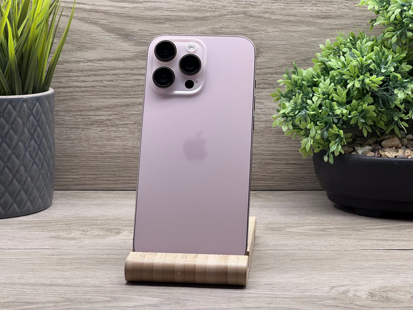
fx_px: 919
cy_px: 155
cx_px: 206
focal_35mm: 77
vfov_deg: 19.1
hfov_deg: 25.3
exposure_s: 1/100
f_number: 2.8
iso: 80
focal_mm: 9
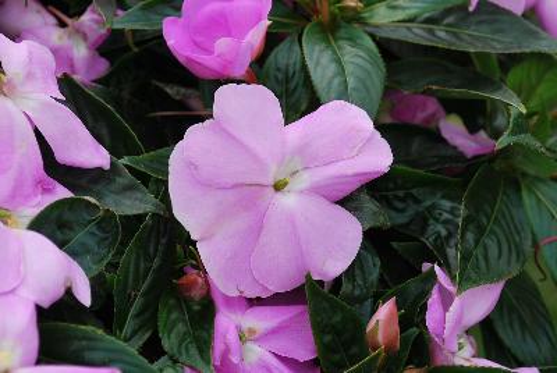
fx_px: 1278
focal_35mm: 82
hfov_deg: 24.6
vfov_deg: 16.6
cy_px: 186
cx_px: 278
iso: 100
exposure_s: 1/80
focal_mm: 55
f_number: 8
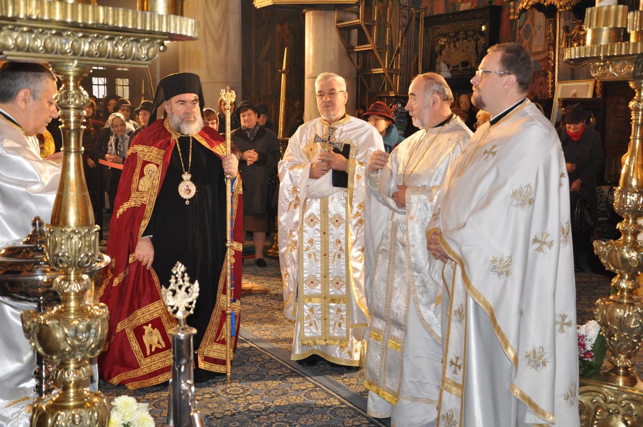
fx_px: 803
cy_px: 214
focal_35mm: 45
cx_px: 322
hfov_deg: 43.7
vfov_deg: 29.8
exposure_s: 1/60
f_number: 4.2
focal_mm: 30
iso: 1600
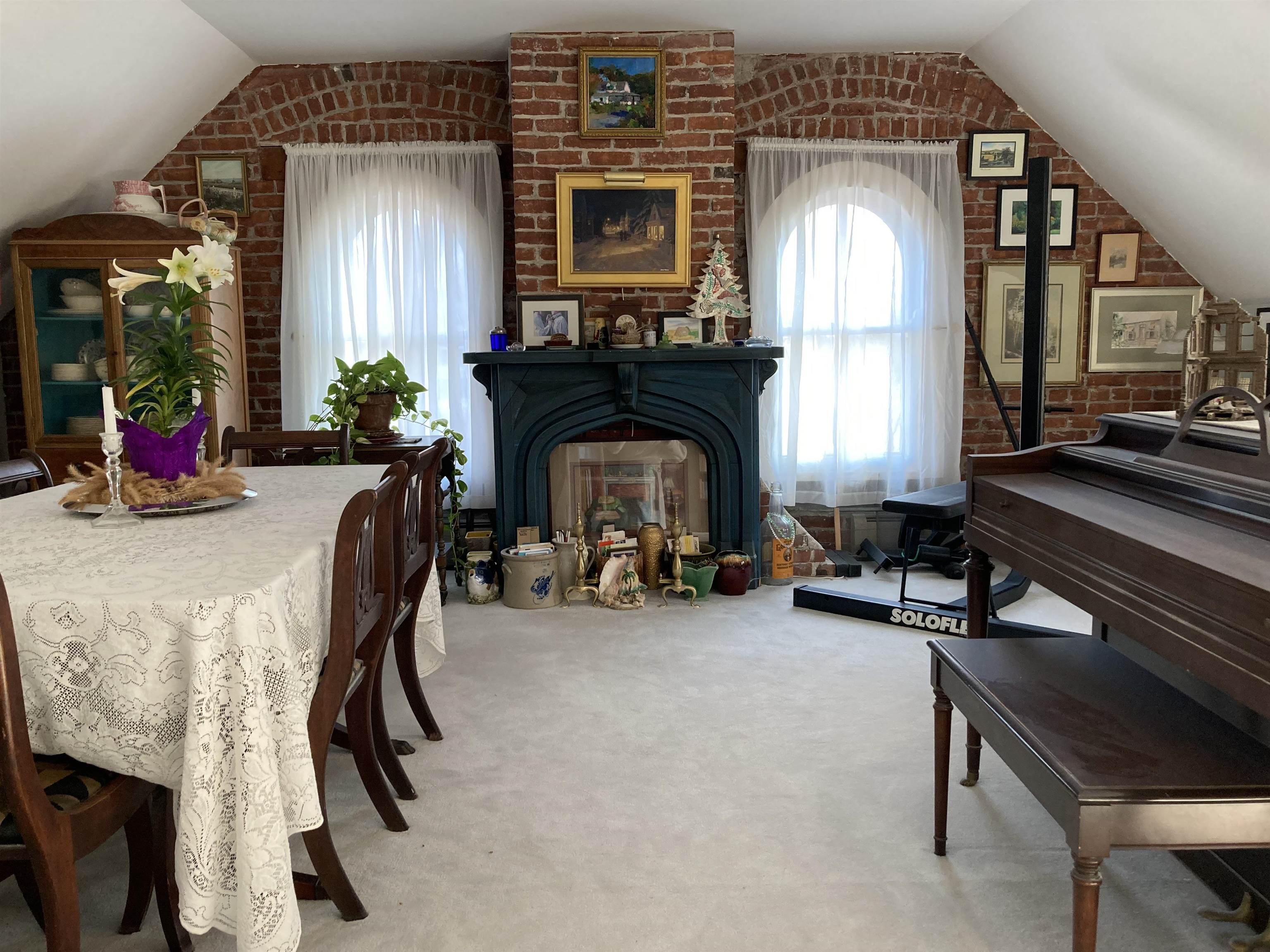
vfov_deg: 49.7
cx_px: 635
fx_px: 1027
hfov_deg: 63.4
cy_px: 476
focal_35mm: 28
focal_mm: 3.99
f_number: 1.8
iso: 80
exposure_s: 1/60
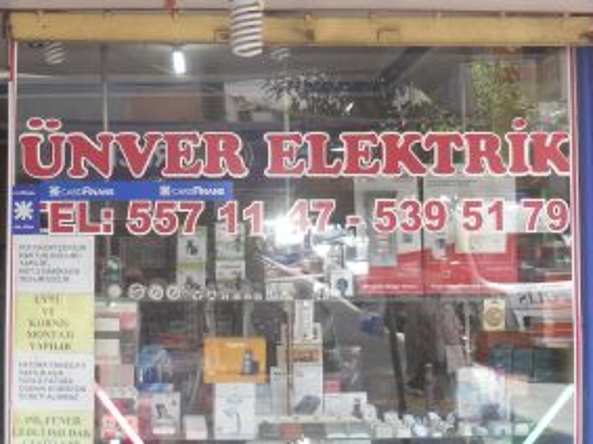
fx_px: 1319
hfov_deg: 25.0
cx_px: 136
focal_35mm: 77
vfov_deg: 19.1
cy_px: 216
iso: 100
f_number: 2.8
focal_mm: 6
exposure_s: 1/90
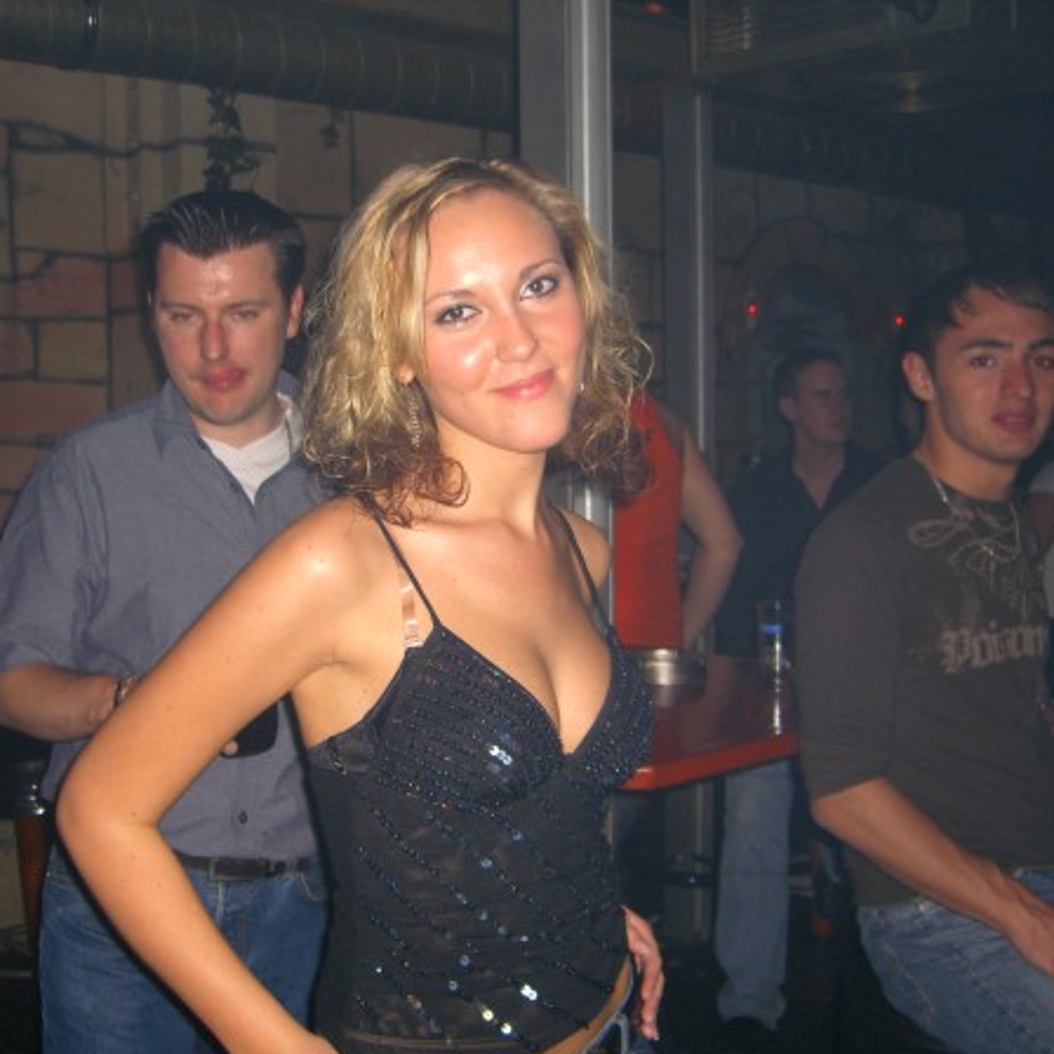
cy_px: 527
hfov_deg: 37.5
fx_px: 1550
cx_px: 473
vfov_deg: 37.6
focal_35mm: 45
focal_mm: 7.9
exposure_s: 1/60
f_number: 2.8
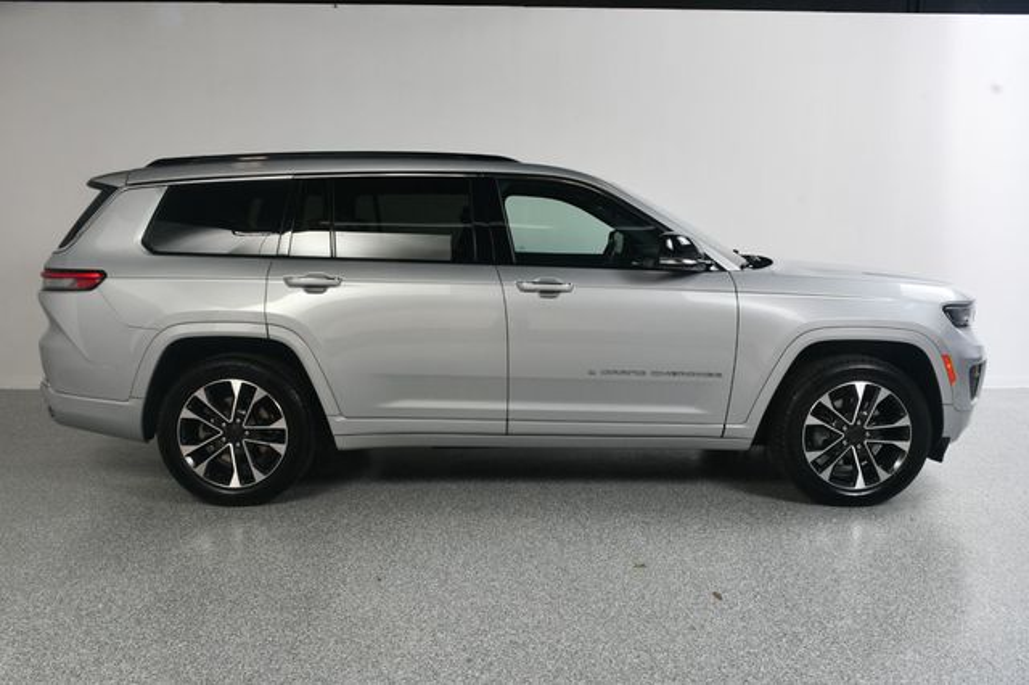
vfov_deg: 43.6
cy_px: 342
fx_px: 857
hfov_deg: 62.0
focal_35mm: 30
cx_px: 514
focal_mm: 20
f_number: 11
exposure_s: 1/160
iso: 100
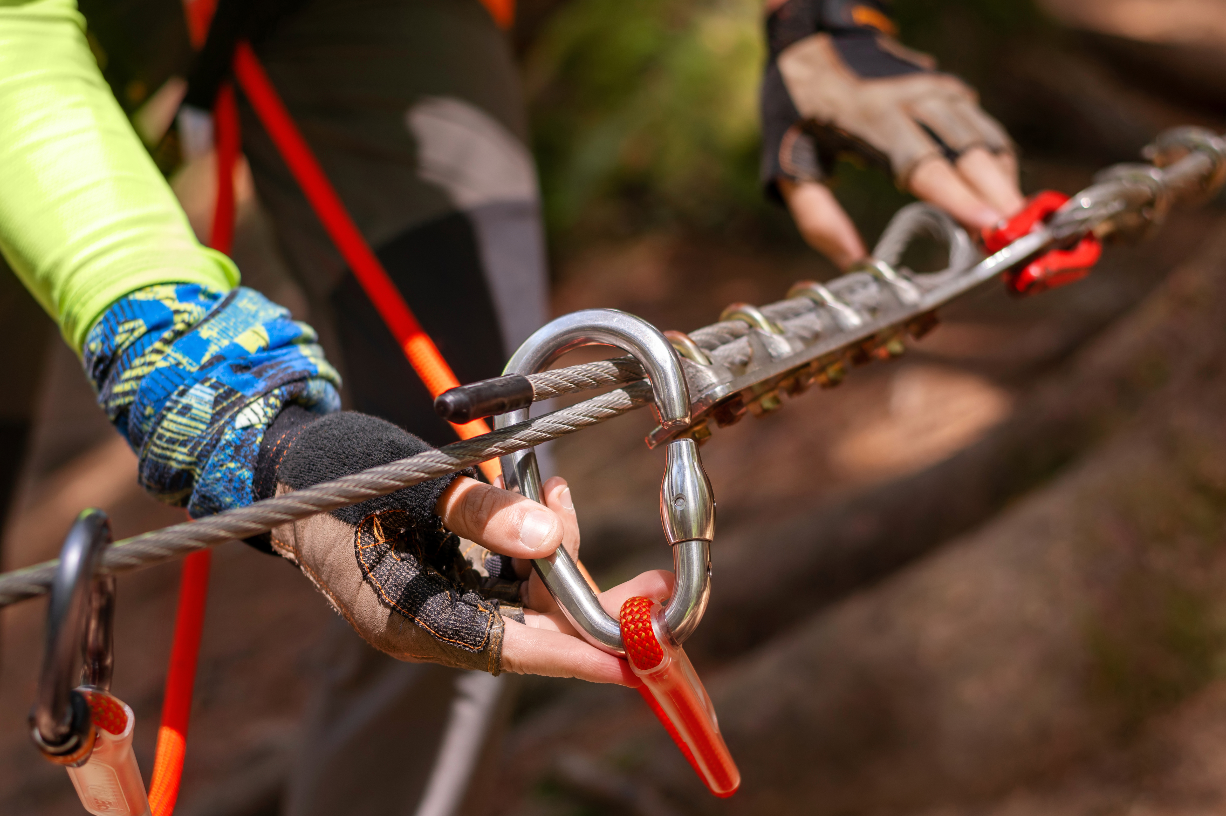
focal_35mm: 64
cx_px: 549
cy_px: 480
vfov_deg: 21.2
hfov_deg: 31.4
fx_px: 2178
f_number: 2.8
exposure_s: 1/400
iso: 250
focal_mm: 50
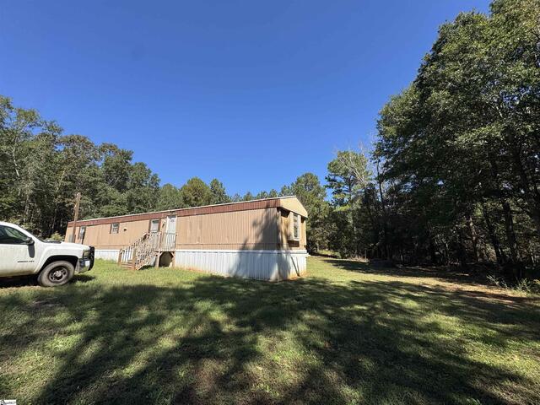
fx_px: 218
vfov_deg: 85.7
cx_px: 270
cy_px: 202
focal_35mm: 14
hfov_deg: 102.1
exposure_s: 1/1449
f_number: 2.2
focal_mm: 2.22
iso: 50
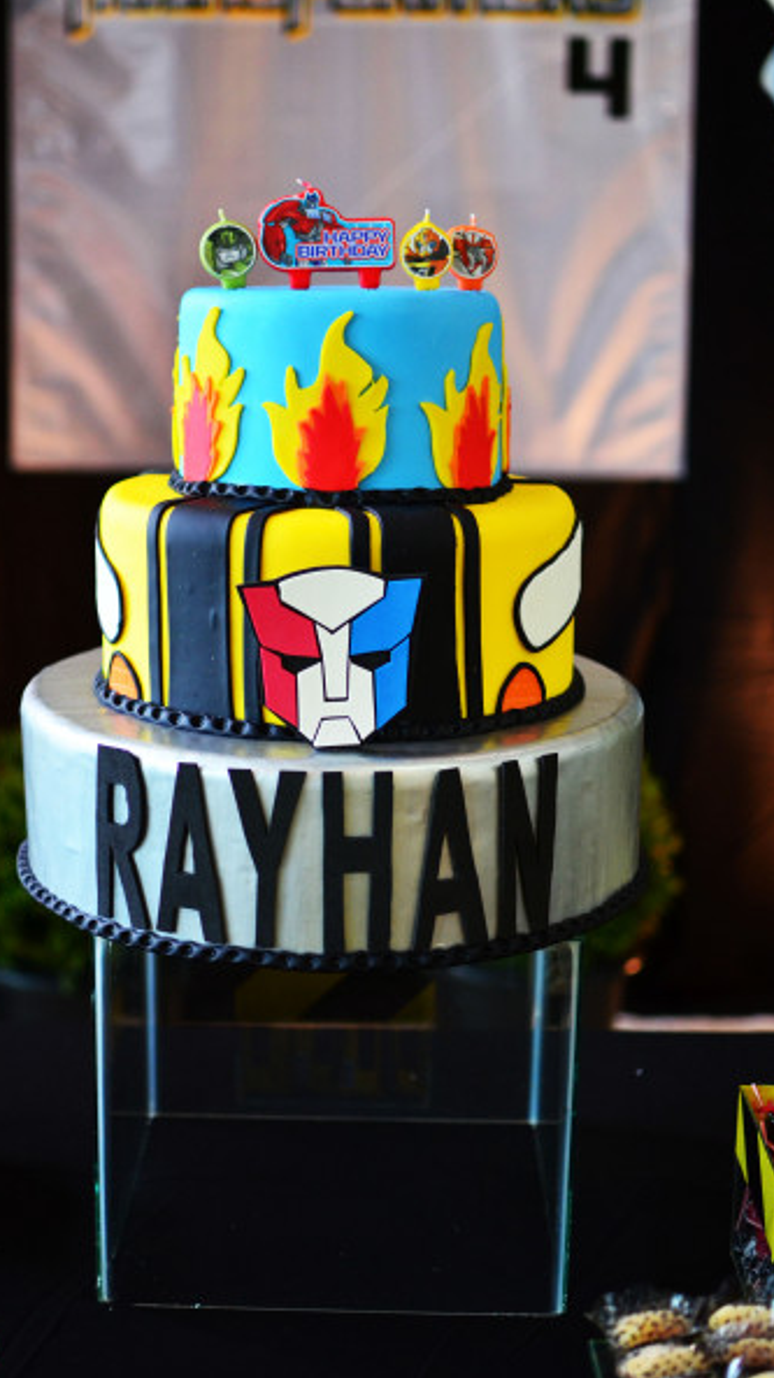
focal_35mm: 56
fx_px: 2029
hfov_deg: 21.6
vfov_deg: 37.5
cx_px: 317
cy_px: 688
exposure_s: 1/400
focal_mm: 35
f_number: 1.8
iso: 800
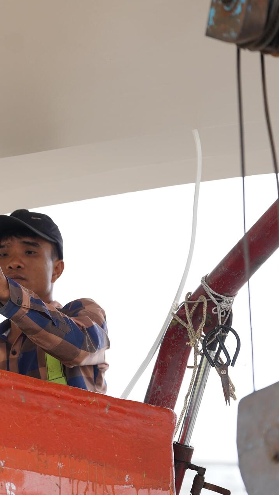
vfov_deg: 10.4
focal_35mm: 208
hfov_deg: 5.8
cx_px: -52
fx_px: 2735
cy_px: 248
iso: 500
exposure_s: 1/640
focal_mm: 132
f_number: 2.8
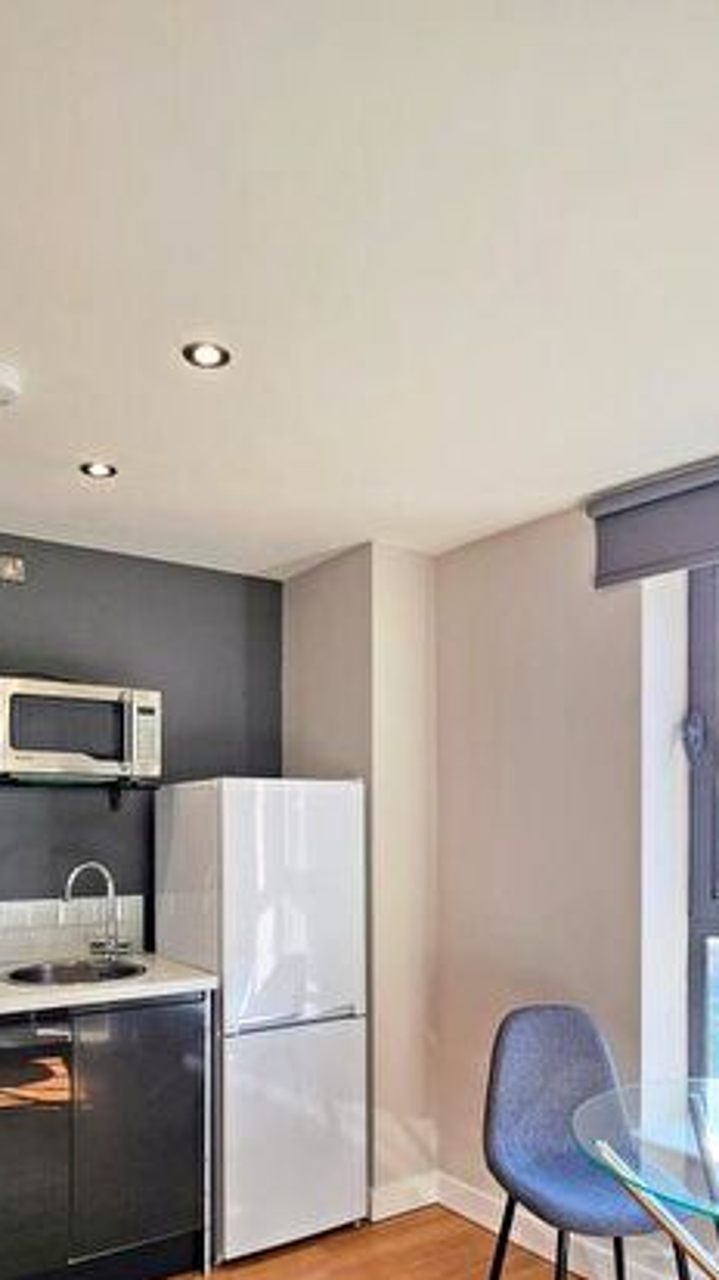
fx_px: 814
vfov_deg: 74.8
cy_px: 810
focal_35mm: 24
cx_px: 360
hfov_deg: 47.6
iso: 50
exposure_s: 1/222
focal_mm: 2.2
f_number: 2.2
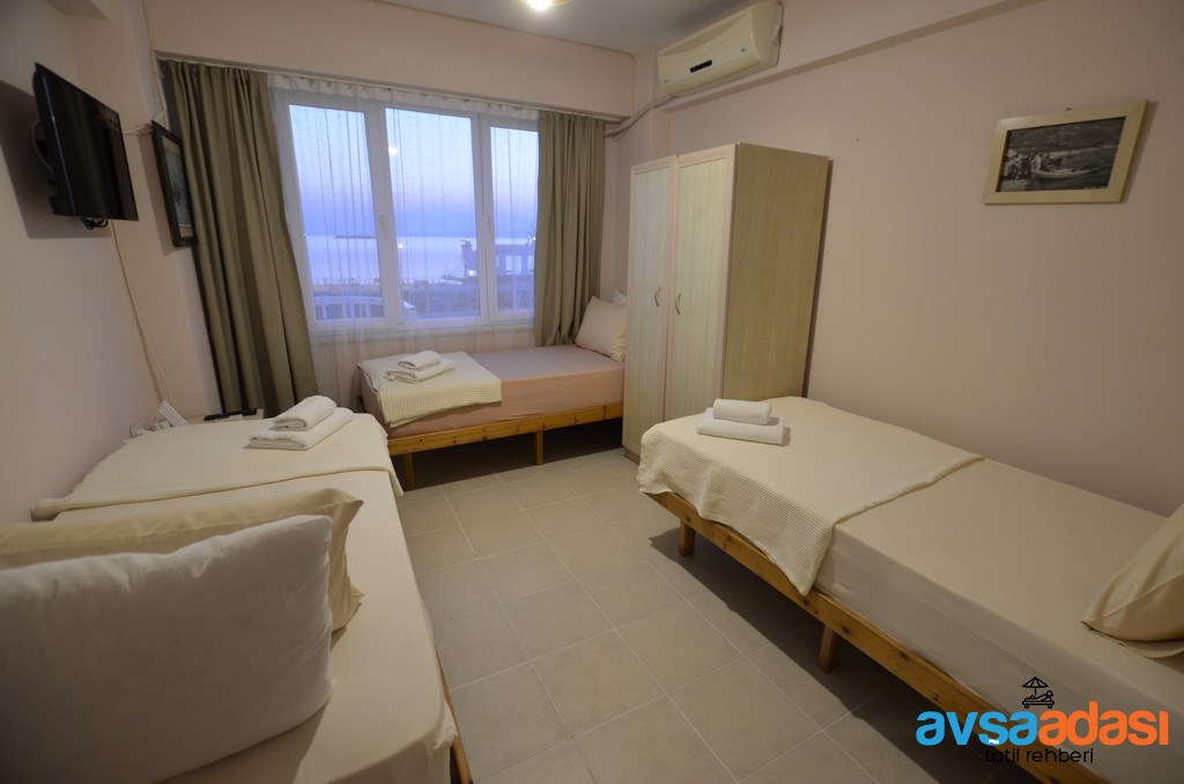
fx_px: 492
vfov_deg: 77.1
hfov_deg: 100.5
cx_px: 592
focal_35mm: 15
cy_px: 392
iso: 800
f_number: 3.5
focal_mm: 10
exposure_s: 1/30
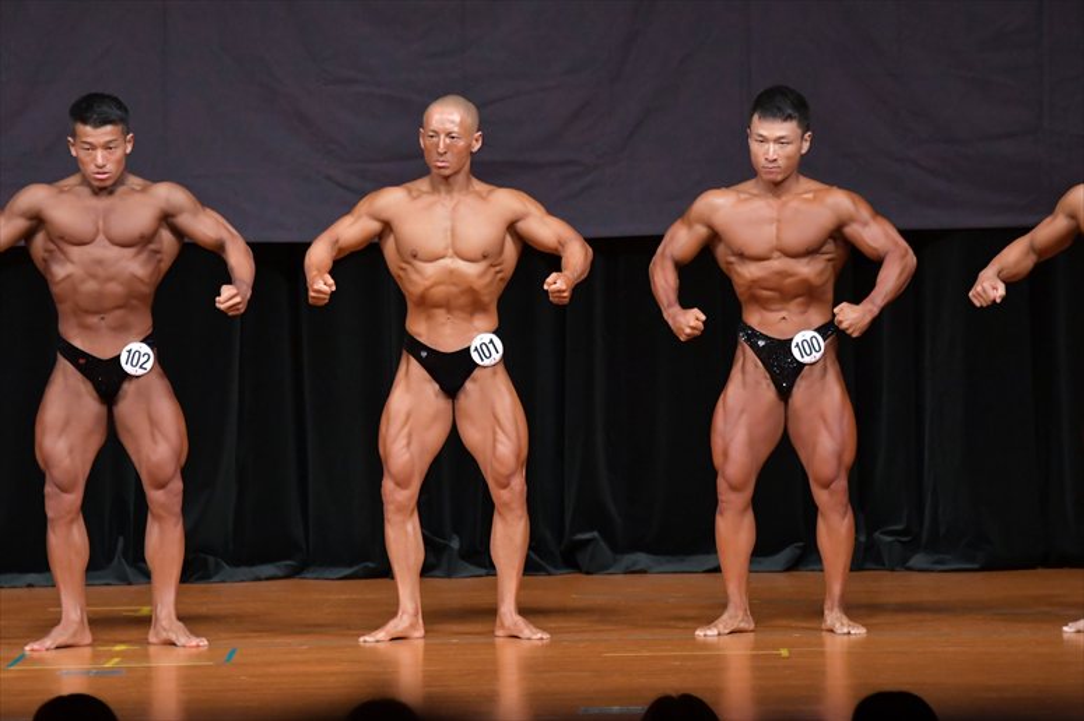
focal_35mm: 270
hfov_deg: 7.6
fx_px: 8126
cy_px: 360
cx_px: 542
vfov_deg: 5.1
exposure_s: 1/400
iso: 5000
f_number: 5.6
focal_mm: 180
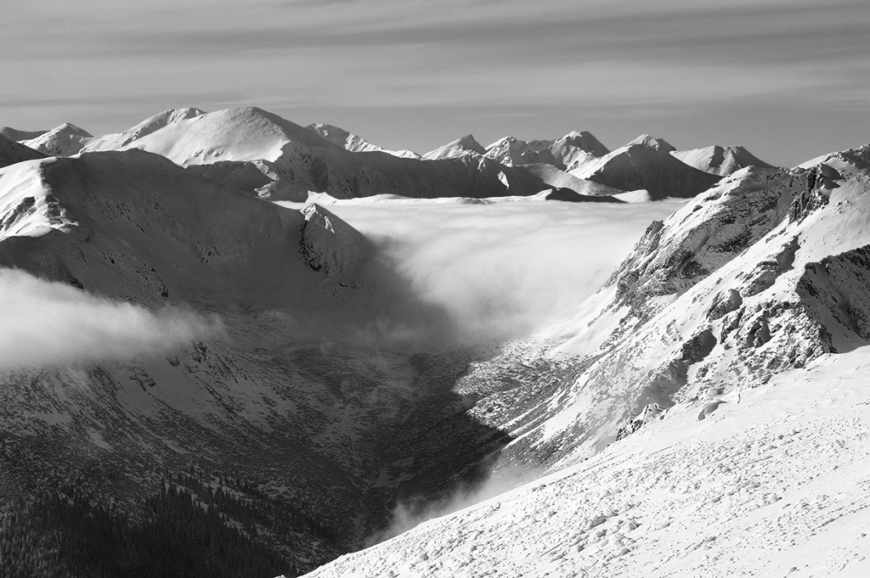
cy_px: 289
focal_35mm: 125
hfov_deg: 16.4
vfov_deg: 10.9
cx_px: 435
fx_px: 3018
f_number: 14
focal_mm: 125
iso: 200
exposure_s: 1/250
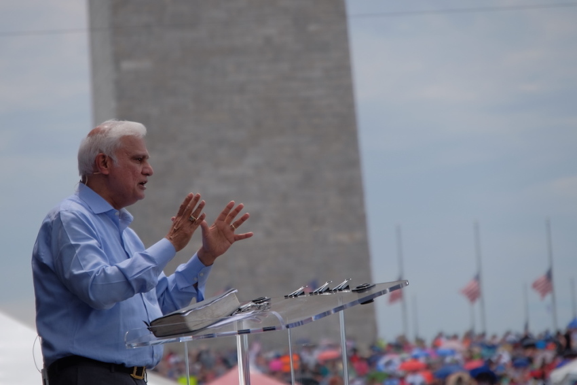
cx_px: 288
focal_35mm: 203
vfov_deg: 6.8
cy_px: 192
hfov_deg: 10.1
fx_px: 3252
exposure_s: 1/1300
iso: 200
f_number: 5.6
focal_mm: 135
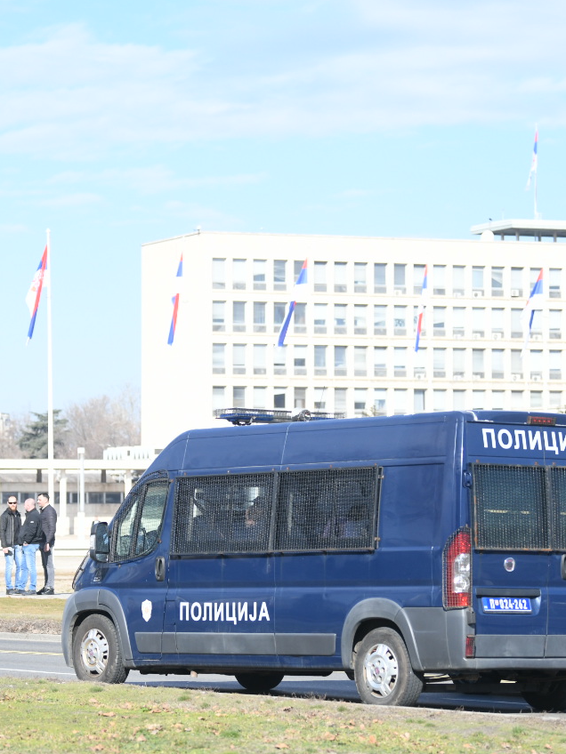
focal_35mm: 158
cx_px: 264
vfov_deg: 12.5
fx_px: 3445
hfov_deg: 9.4
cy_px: 410
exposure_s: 1/8000
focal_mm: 86
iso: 800
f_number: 2.8
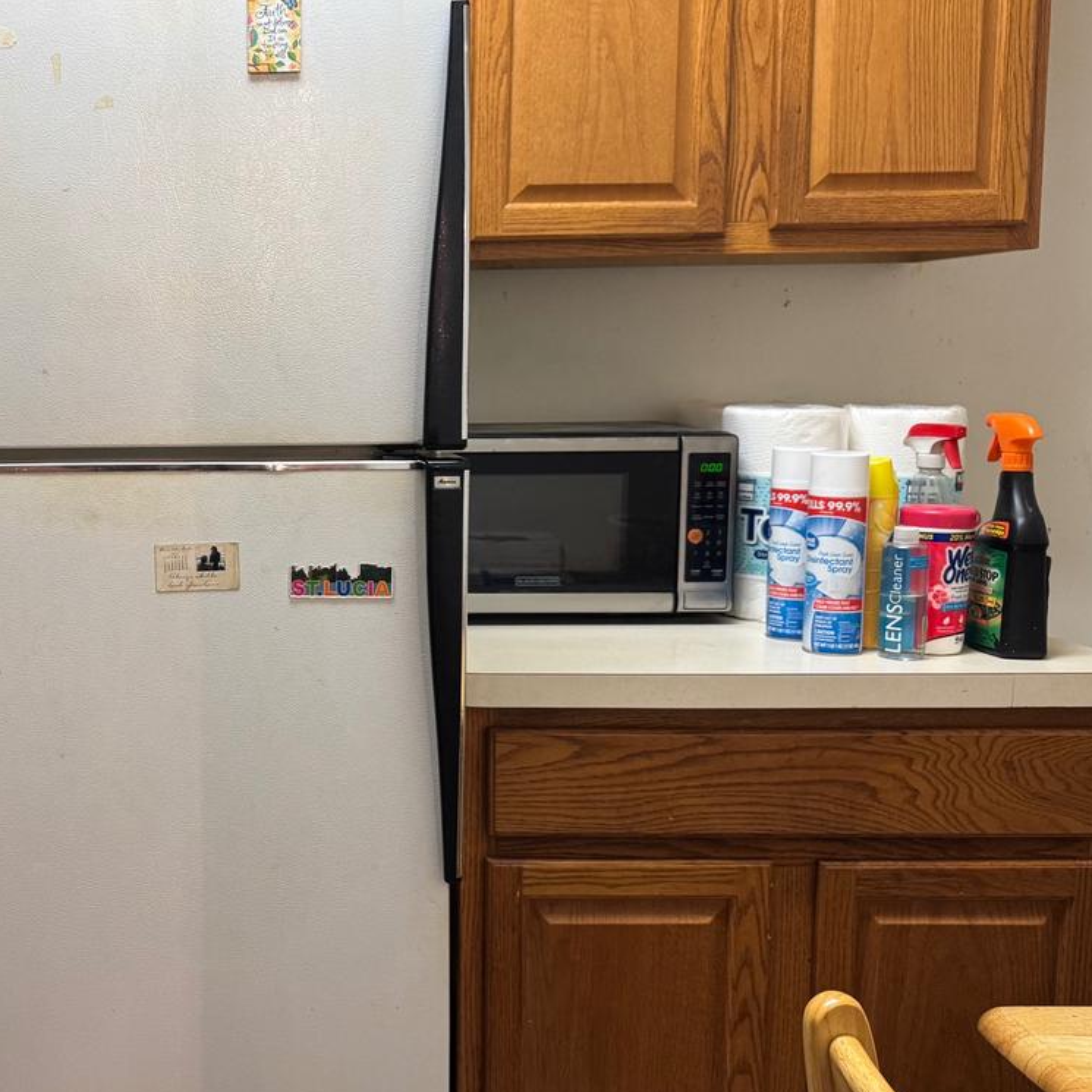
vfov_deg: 40.9
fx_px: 1463
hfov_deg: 38.5
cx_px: 136
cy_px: 509
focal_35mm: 41
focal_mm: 6.76
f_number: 1.78
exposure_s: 1/60
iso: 250
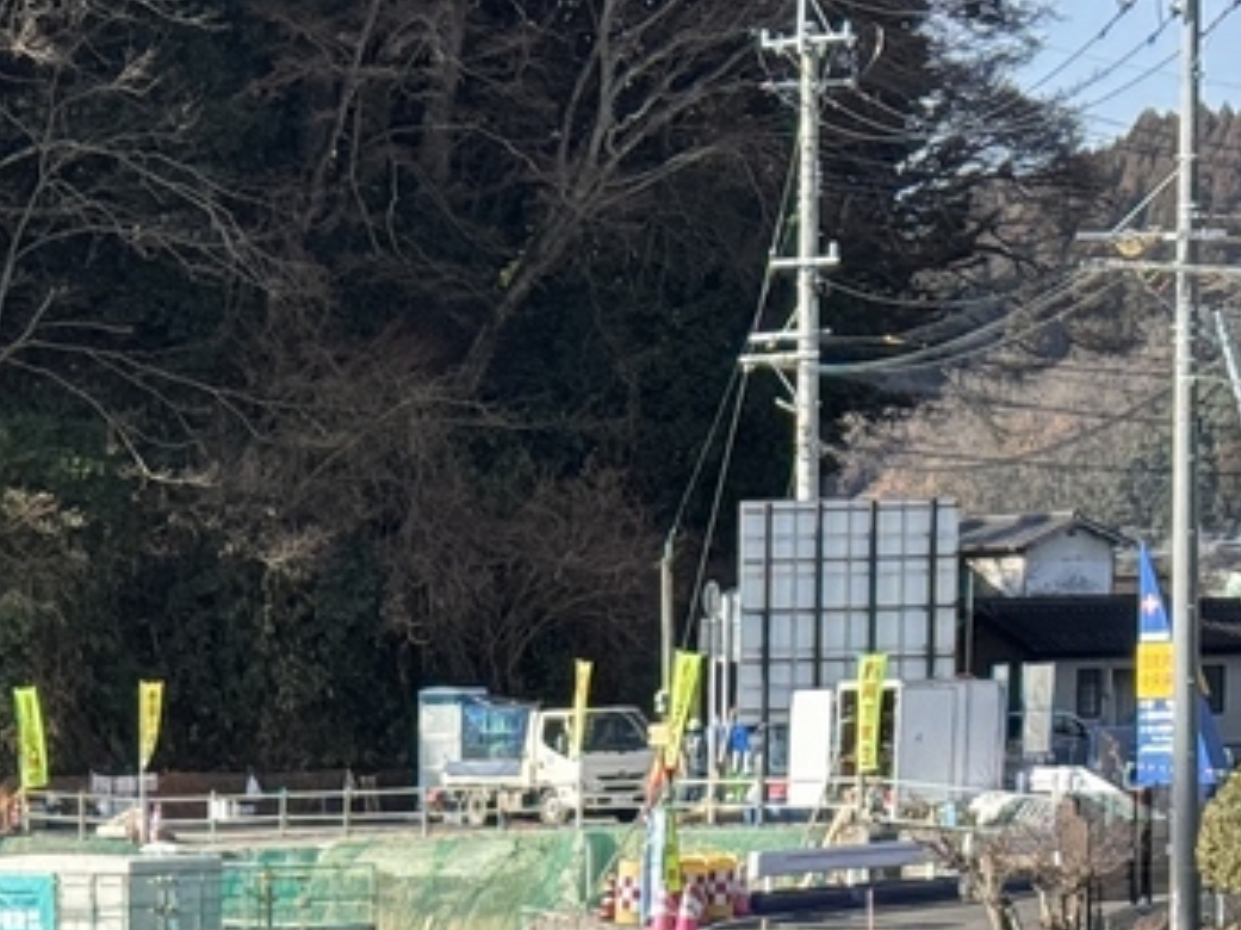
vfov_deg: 8.4
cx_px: -622
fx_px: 6200
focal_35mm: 173
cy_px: 1442
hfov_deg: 11.0
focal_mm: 6.76
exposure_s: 1/2045
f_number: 1.78
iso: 64
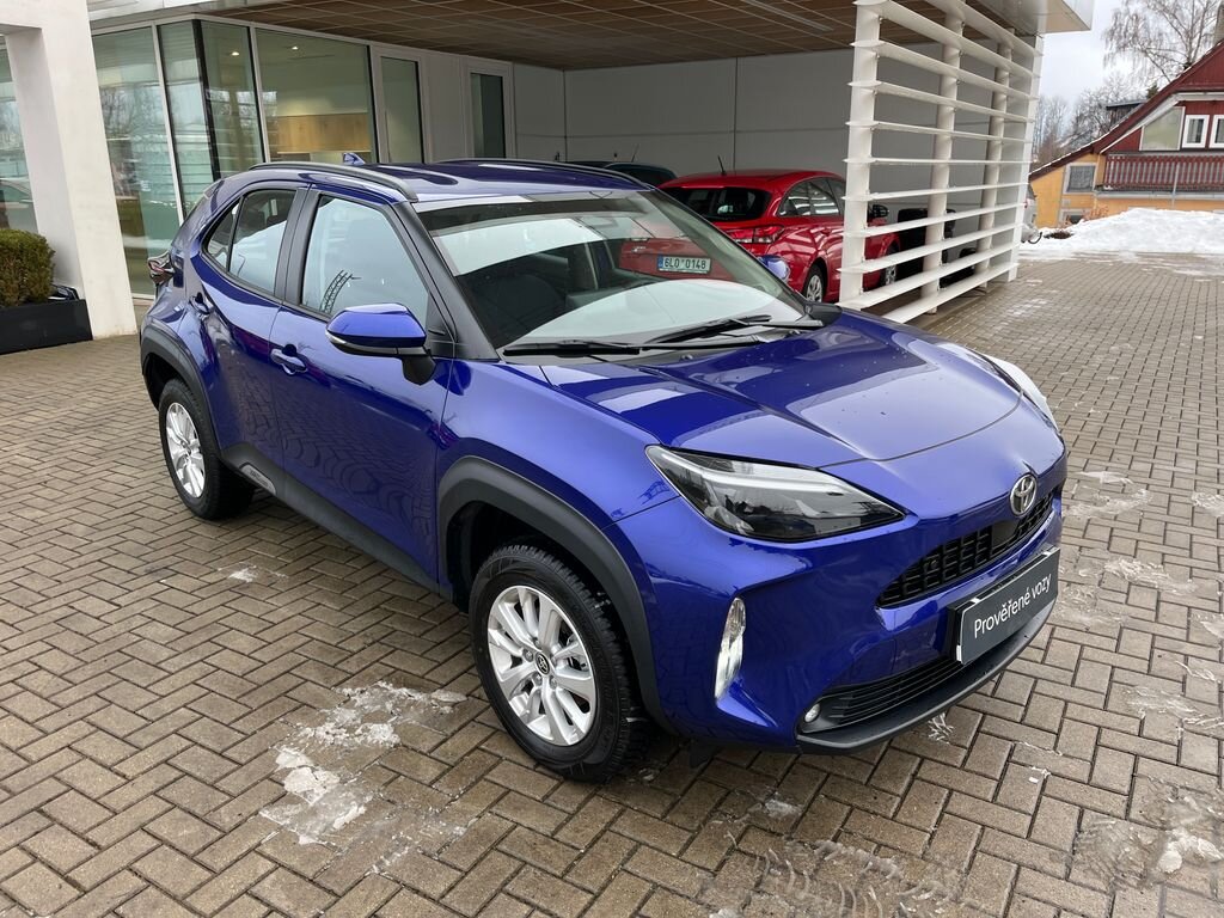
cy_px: 459
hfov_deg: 67.3
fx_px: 919
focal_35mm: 26
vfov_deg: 53.1
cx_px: 612
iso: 40
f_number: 1.6
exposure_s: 1/207
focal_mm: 5.1
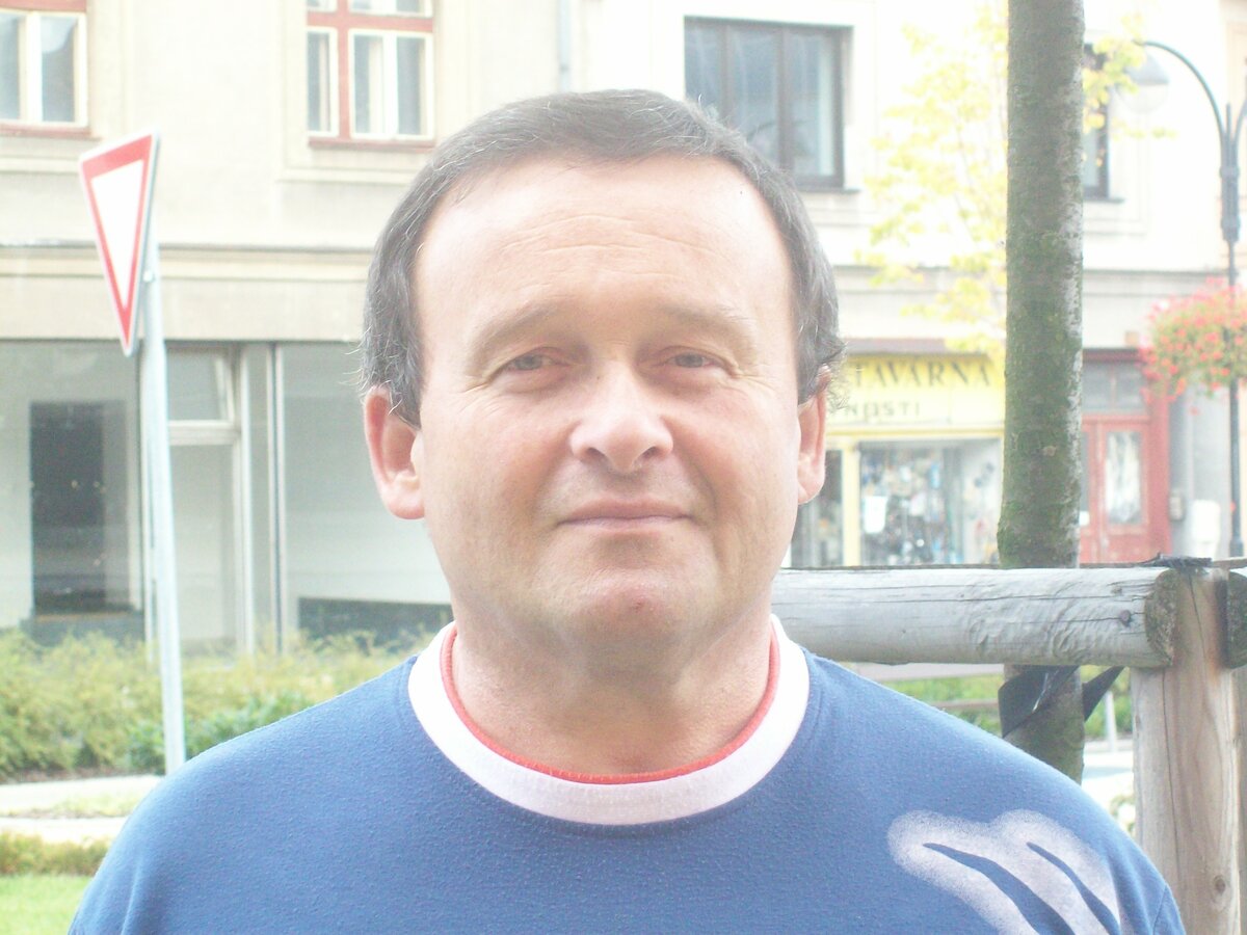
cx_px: 624
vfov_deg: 13.7
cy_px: 468
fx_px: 3891
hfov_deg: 18.2
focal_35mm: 108
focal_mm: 18
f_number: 4.8
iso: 200
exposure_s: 1/189
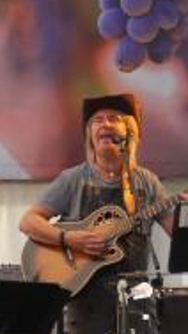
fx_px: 2052
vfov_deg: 9.3
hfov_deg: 5.0
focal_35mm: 232
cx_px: -349
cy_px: 236
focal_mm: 25
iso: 1000
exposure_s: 1/125
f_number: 4.7
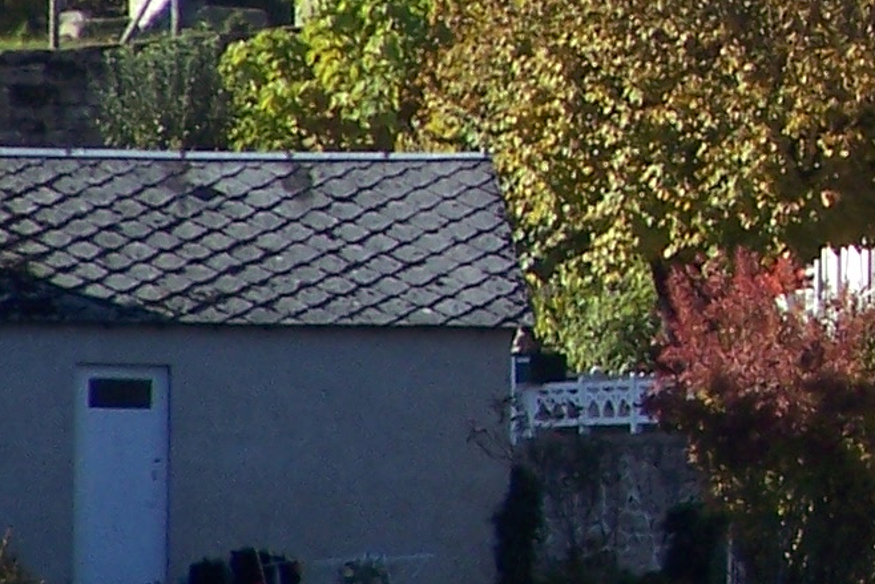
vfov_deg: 1.1
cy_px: -150
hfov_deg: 1.6
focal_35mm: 1290
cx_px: 1620
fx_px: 31359
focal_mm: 52.6
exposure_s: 1/750
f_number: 3.6
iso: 80
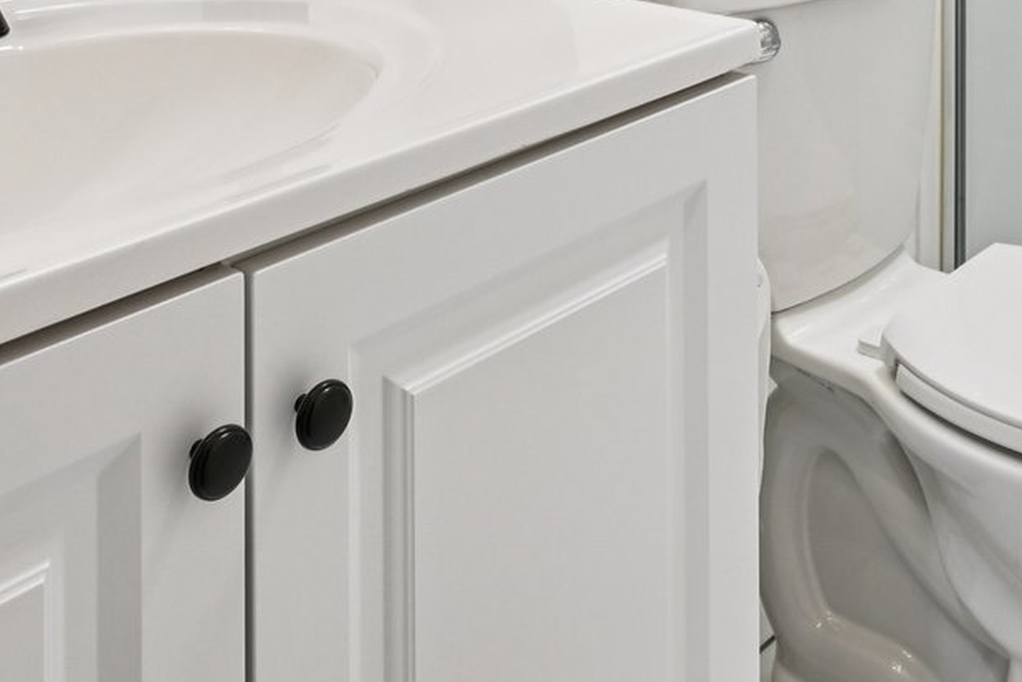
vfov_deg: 21.1
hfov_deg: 36.7
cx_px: 752
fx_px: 1504
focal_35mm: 53
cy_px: -373
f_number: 8
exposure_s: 1/30
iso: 400
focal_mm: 16
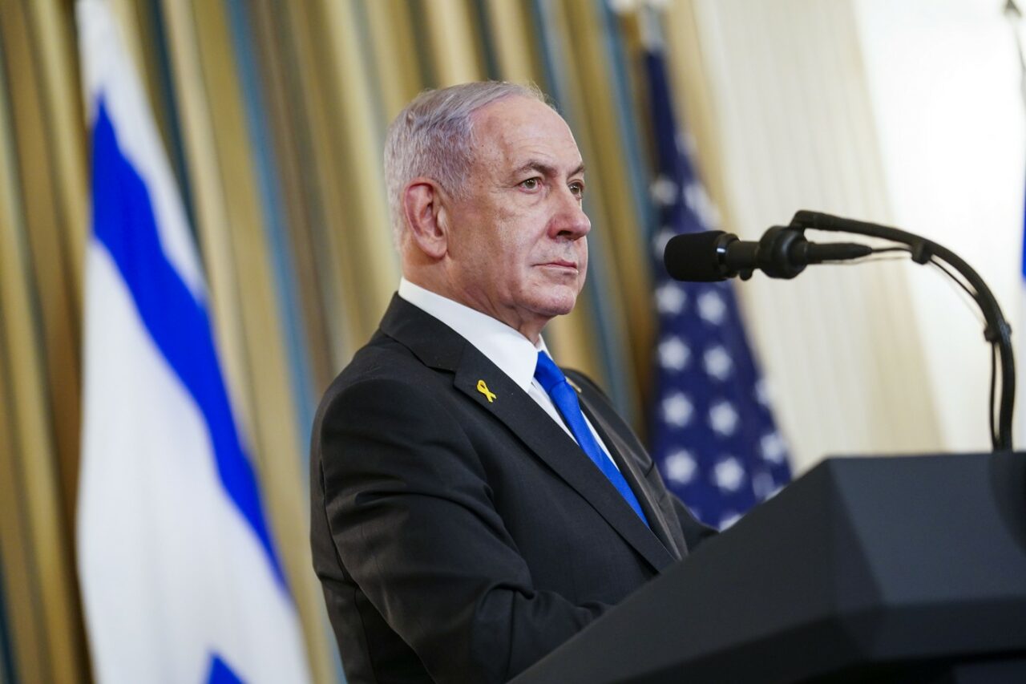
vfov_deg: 10.2
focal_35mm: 135
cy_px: 342
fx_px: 3847
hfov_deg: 15.2
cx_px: 513
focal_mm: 135
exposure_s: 1/250
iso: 1600
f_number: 1.8
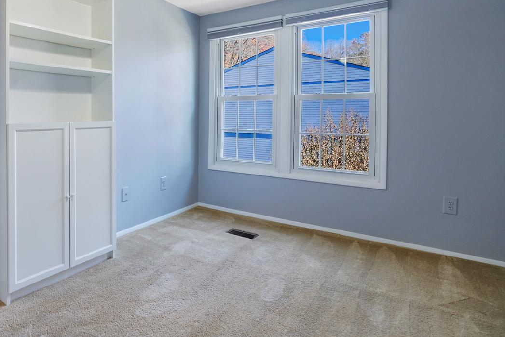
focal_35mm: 22
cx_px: 189
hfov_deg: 77.1
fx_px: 309
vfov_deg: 56.0
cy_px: 111
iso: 1250
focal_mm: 16
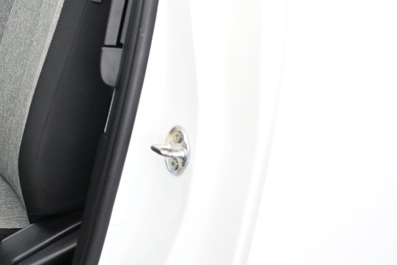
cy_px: 8
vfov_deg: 20.9
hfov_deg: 27.0
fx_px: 695
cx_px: -115
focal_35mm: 63
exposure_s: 1/25
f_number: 3.5
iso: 1600
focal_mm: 16
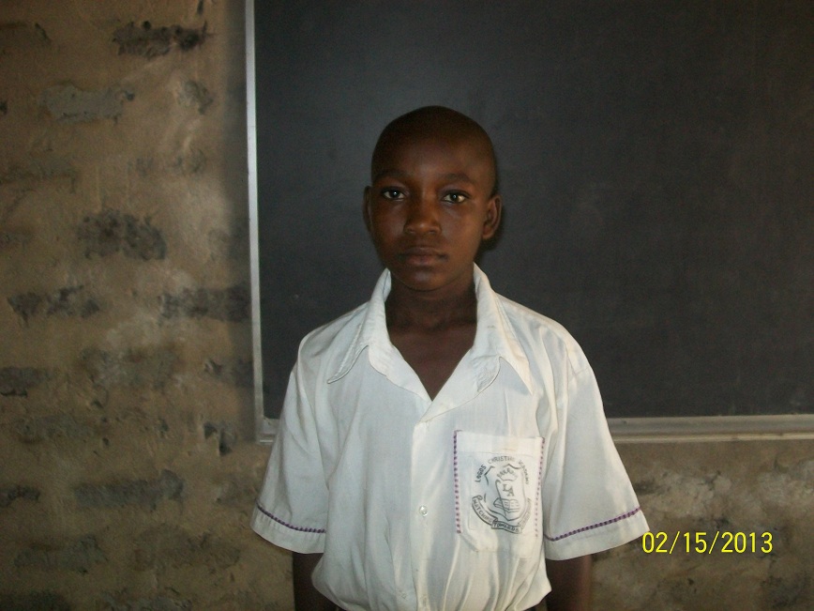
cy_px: 306
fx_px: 847
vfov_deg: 39.7
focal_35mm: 36
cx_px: 407
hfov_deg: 51.4
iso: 160
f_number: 2.7
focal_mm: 6
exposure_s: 1/60
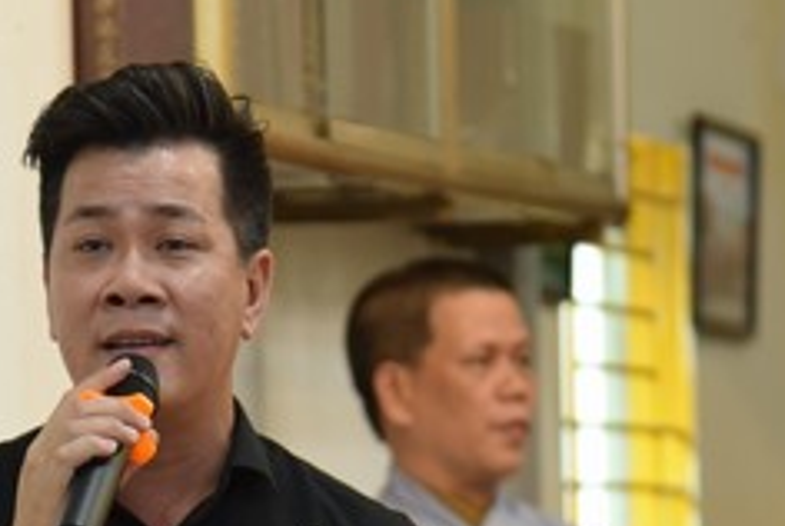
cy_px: 469
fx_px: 7205
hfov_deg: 6.2
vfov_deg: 4.2
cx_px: 203
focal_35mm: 330
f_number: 4
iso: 1000
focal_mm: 120
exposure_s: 1/125
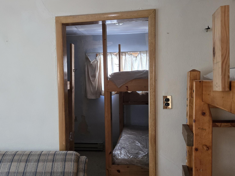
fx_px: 244
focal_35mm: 36
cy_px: 101
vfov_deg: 39.6
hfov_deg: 51.3
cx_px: 110
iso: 800
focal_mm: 5.4
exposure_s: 1/120
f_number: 1.8
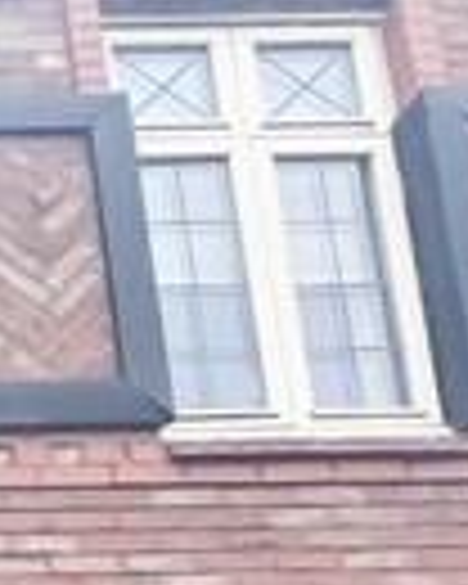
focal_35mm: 100
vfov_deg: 11.6
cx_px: -1233
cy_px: 1719
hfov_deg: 9.0
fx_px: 1731
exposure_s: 1/564
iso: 32
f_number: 1.8
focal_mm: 1.57
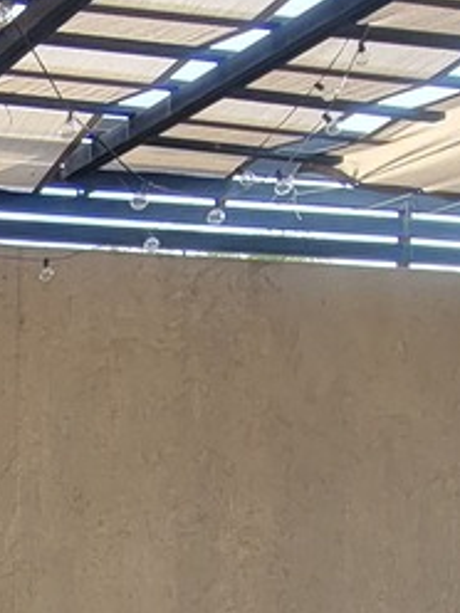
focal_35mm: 63
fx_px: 1116
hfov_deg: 18.3
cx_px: -368
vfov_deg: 28.5
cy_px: 638
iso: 50
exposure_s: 1/146
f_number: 2.2
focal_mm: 2.2
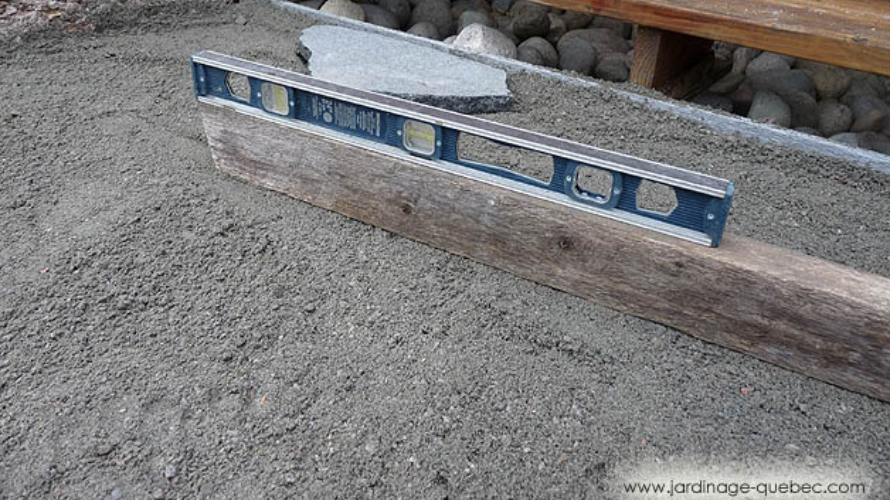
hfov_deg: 64.3
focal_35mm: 30
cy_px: 183
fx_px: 708
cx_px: 439
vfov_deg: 38.6
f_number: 2.8
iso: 100
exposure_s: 1/60
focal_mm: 4.8
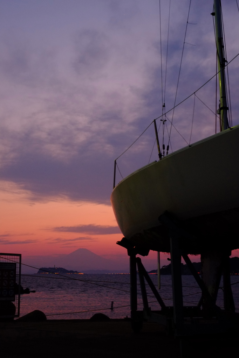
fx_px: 528
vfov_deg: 37.5
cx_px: 120
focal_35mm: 53
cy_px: 179
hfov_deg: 25.5
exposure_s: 1/14
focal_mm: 35
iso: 1600
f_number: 8
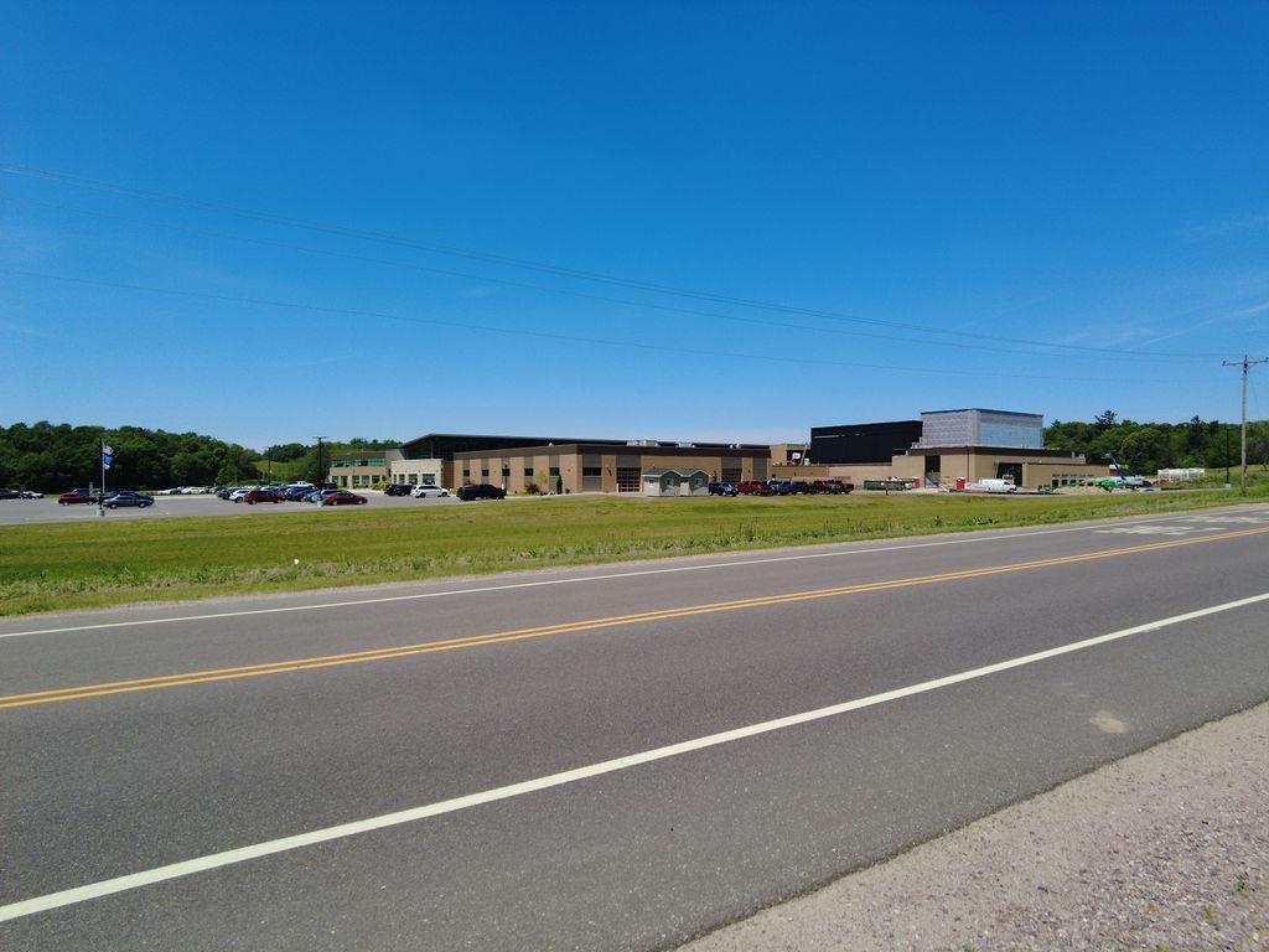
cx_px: 634
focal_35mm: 20
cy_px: 476
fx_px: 733
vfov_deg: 66.0
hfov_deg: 81.7
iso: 100
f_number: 1.8
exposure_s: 1/1600
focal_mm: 4.4
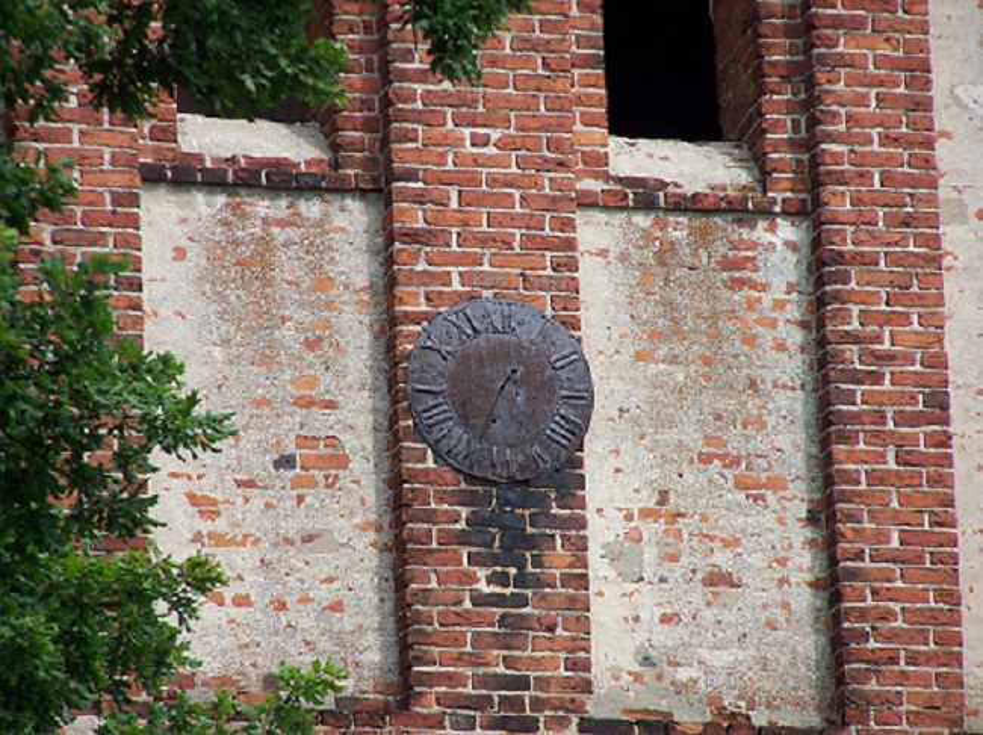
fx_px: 10779
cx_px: 492
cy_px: 368
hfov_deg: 5.2
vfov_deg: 3.9
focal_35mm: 380
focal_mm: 63
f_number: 3.7
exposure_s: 1/500
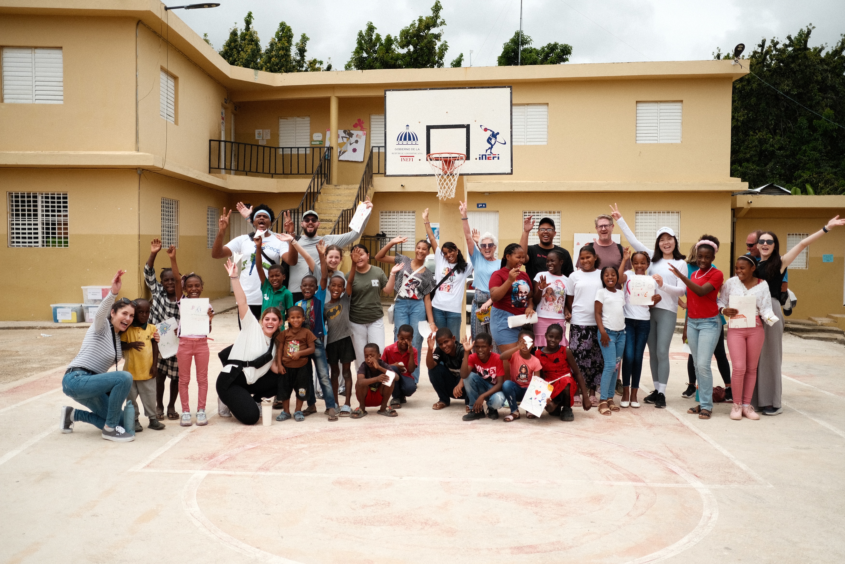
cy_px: 282
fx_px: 821
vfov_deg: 37.8
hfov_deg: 54.4
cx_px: 422
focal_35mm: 35
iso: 160
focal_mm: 23
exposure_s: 1/4000
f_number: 2
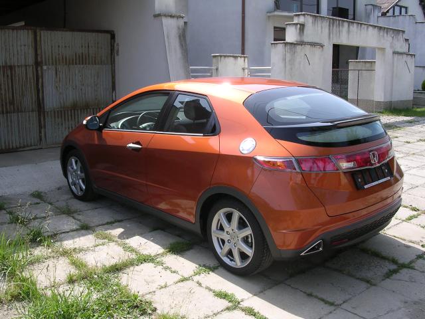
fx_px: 467
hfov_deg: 49.0
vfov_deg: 37.7
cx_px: 212
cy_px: 160
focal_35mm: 38
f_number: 5.6
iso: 100
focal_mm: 5.8
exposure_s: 1/161
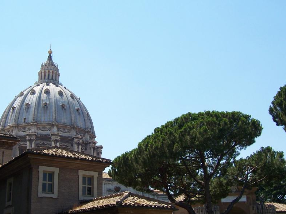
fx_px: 388
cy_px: 111
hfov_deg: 40.2
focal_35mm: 47
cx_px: 110
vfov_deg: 30.9
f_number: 4.8
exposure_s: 1/350
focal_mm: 6
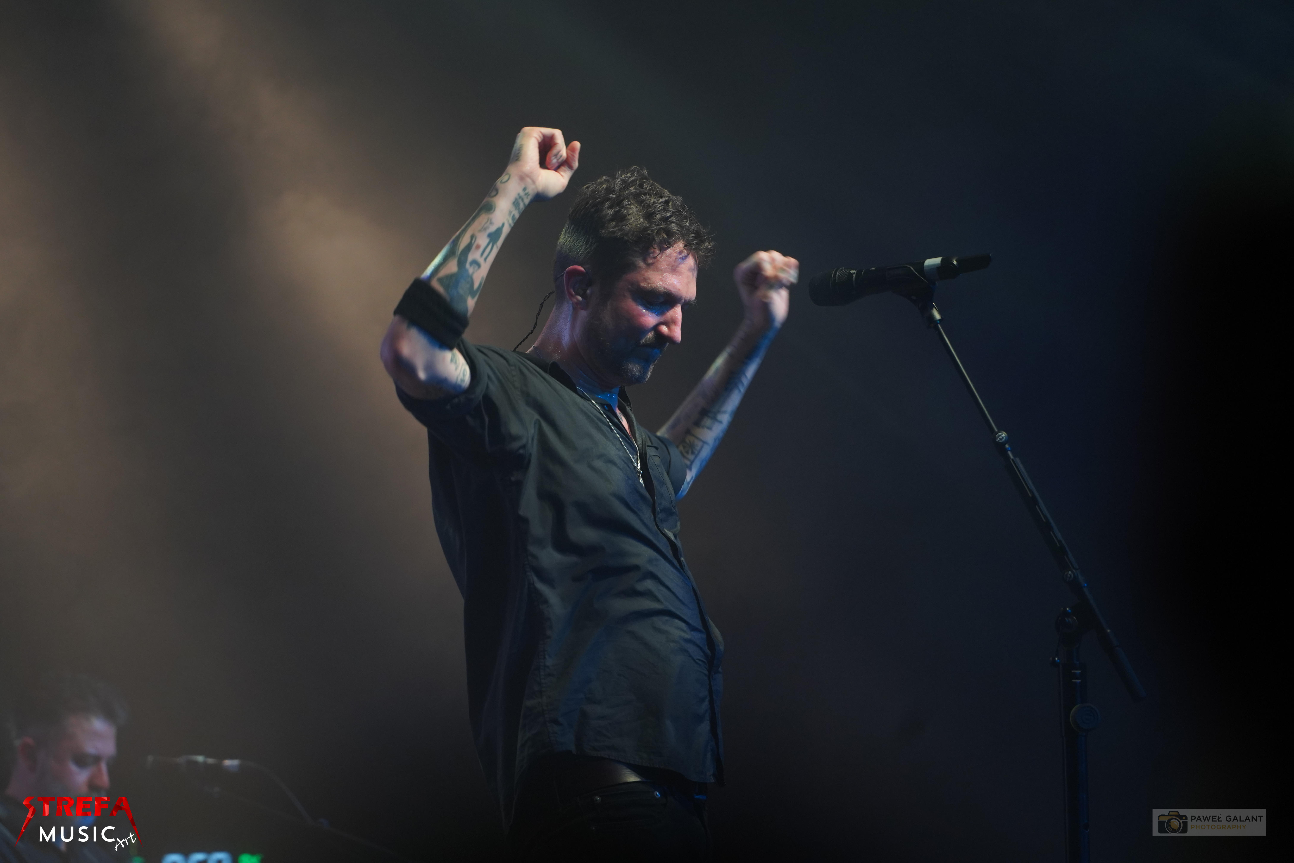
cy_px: 432
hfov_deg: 11.4
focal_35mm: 180
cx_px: 647
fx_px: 6469
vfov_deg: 7.6
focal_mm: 180
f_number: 4
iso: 2000
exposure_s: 1/200
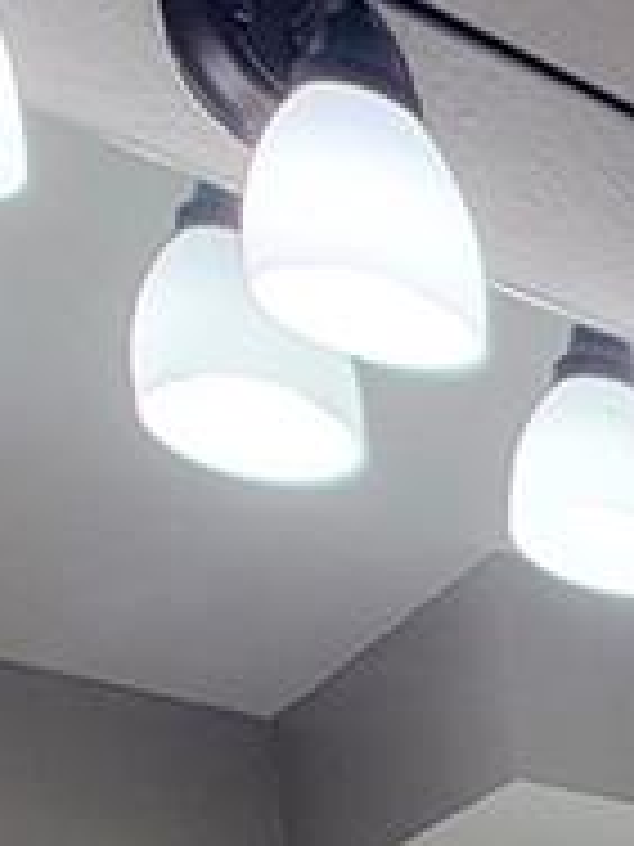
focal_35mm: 83
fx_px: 2027
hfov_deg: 11.9
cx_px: 1763
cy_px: 1755
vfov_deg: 16.7
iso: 80
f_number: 2.2
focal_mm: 2.2
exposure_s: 1/60.2
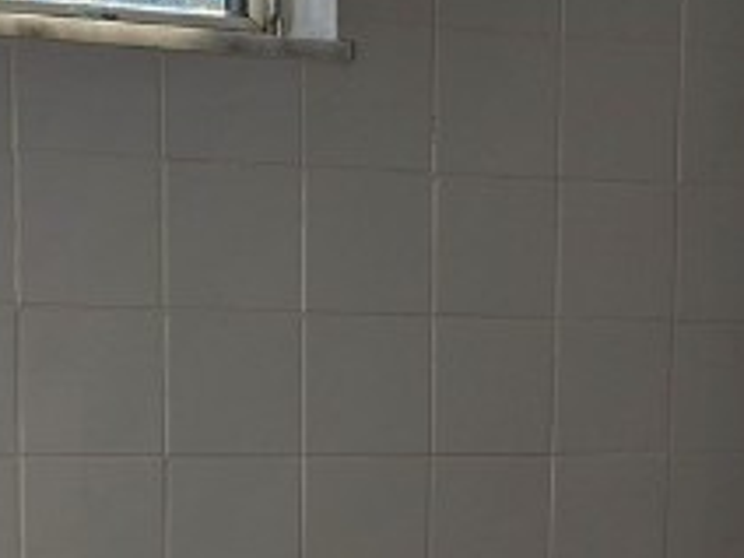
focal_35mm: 111
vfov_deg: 13.0
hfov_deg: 17.7
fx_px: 2386
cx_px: 509
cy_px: 677
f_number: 1.7
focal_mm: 6.3
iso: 10
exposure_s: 1/267
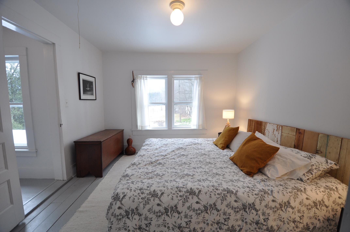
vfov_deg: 77.2
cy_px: 116
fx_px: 146
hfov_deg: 100.5
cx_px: 175
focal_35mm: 15
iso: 400
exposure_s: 1/80
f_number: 4
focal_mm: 10
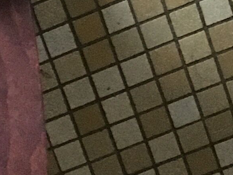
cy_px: 73
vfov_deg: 7.4
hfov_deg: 9.2
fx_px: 1352
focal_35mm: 201
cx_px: -257
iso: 320
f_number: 2.2
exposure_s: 1/17
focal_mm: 4.15
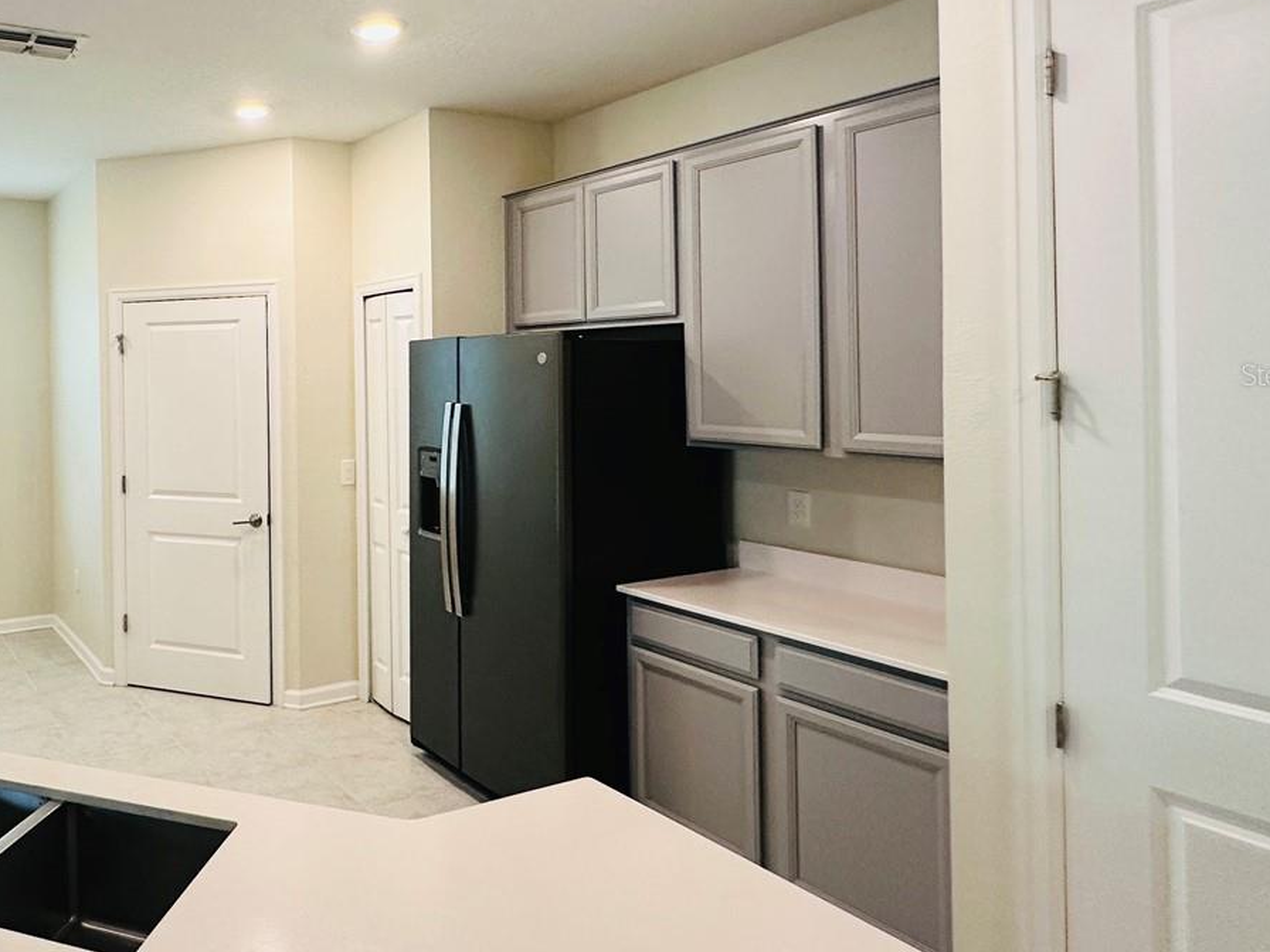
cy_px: 374
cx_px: 241
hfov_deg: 63.0
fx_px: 917
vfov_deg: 54.4
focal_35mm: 25
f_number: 2.2
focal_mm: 2.22
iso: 200
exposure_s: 1/120
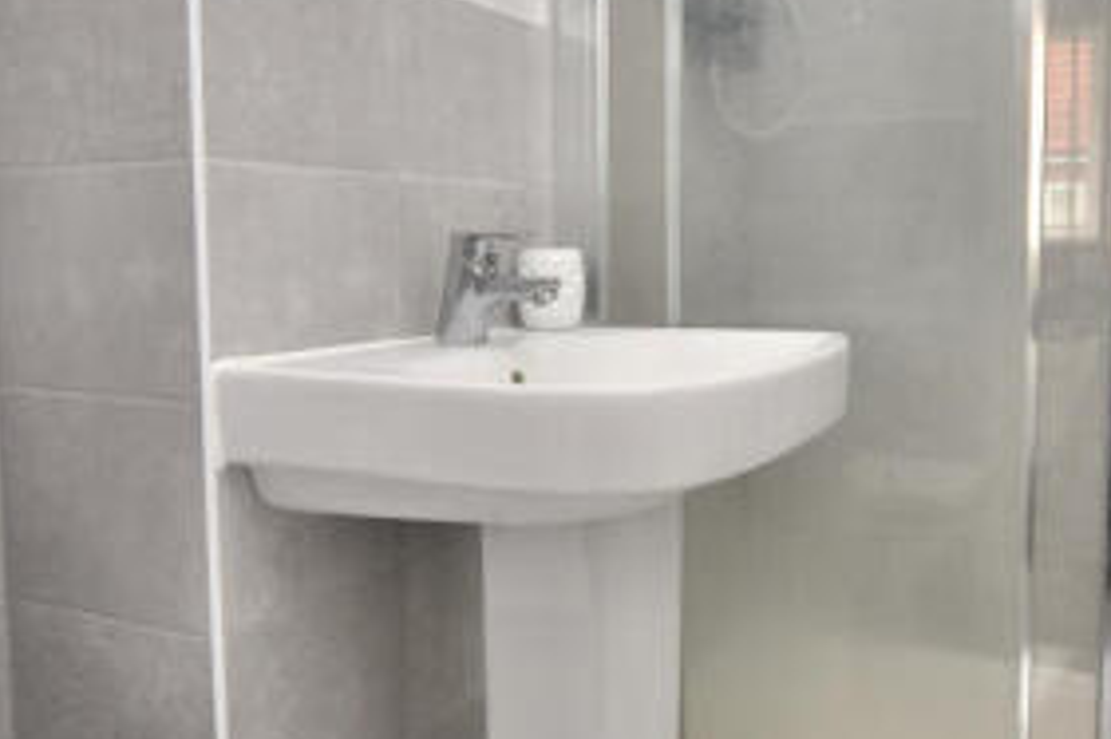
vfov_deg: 37.8
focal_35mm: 35
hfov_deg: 54.3
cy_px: 330
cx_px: 619
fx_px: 1079
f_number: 4.5
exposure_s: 1/200
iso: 400
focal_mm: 10
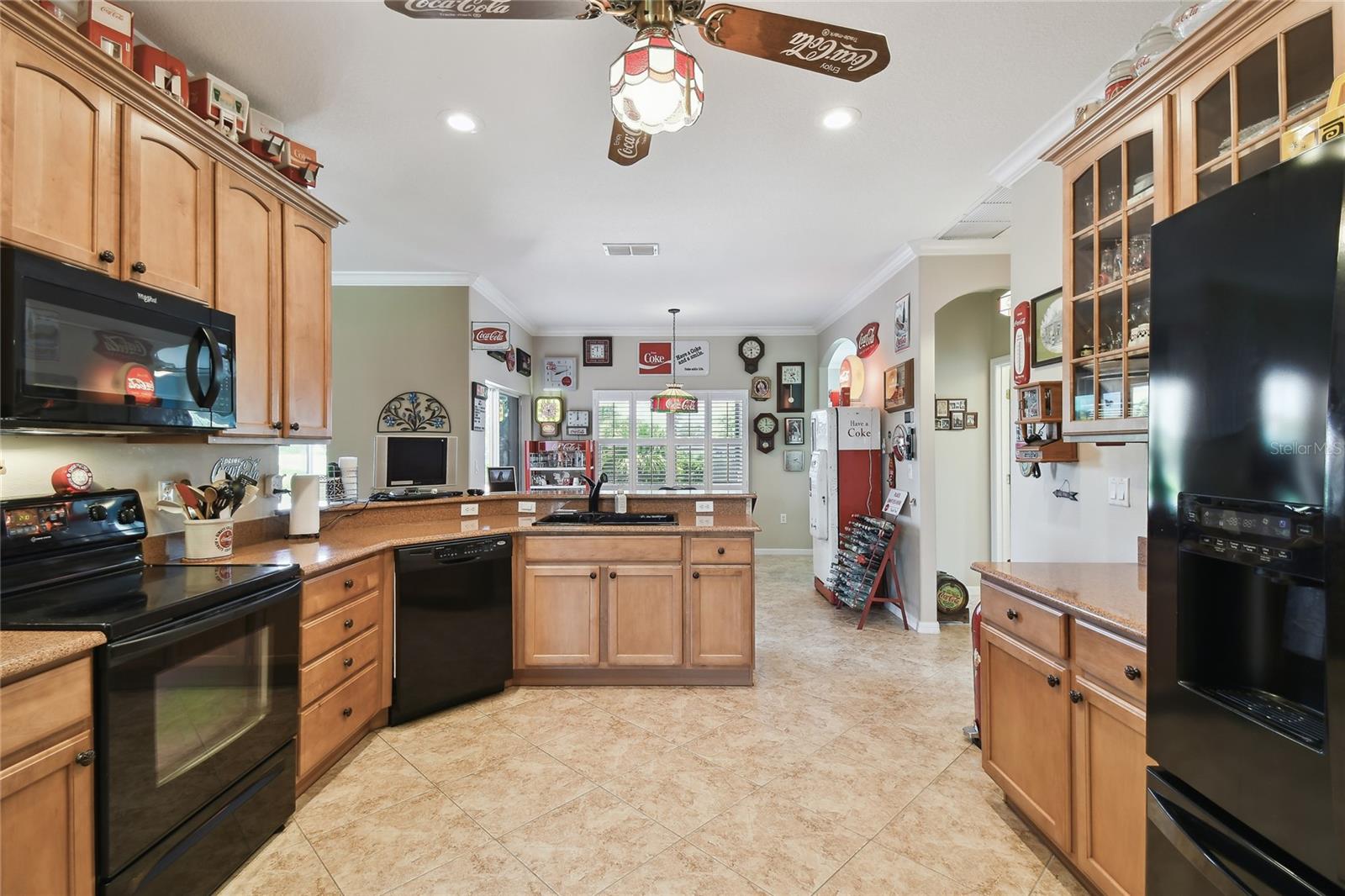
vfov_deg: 77.3
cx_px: 672
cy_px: 448
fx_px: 560
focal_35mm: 15
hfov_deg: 100.4
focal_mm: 10
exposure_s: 1/3.33
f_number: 7.1
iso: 100
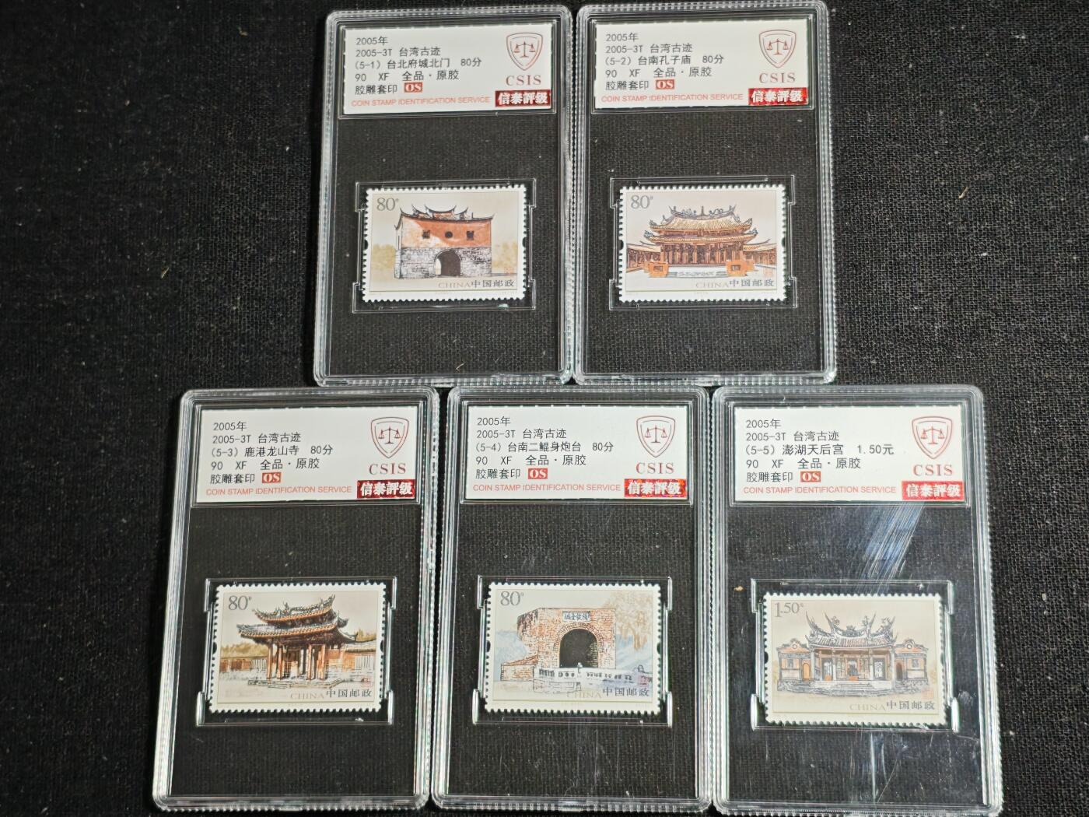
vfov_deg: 24.0
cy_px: 408
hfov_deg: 31.7
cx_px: 544
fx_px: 1919
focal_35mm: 61
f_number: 1.5
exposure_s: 1/528
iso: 50
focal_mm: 4.94
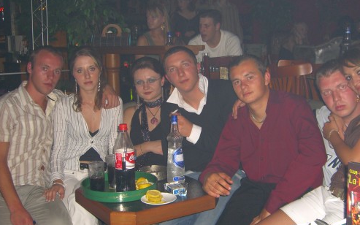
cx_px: 194
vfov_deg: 26.3
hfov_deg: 41.0
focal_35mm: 49
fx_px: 481
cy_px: 116
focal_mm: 7.9
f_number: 2.8
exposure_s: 1/60
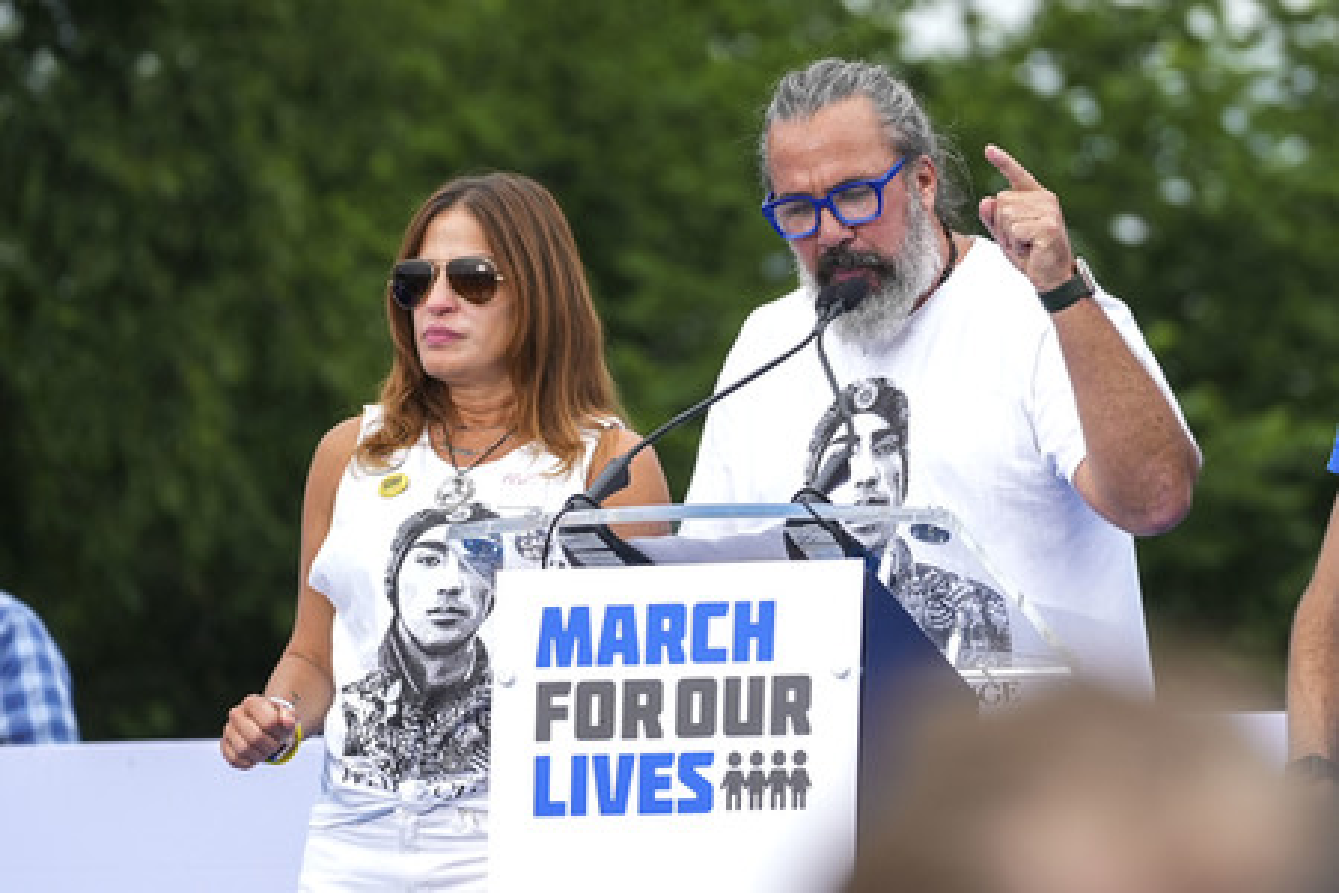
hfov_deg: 10.6
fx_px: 7215
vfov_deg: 7.1
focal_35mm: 194
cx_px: 670
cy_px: 446
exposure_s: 1/1000
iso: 800
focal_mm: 194
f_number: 5.6
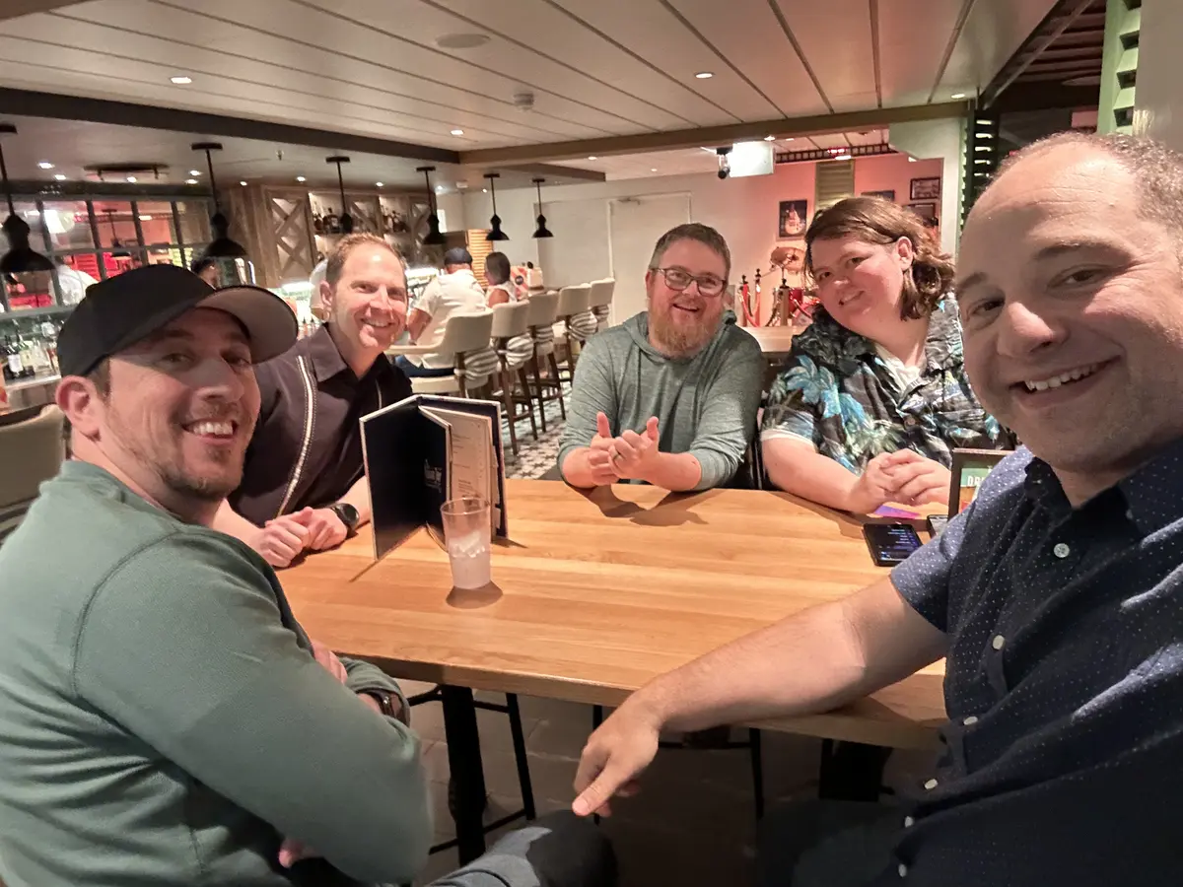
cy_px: 444
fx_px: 786
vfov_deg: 58.9
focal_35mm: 23
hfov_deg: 73.9
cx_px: 592
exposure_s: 1/16
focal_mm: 2.69
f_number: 1.9
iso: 640
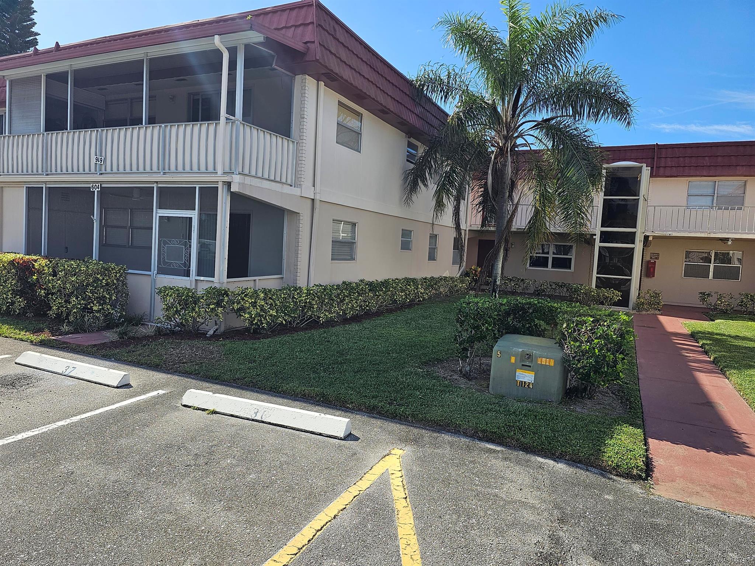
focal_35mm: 23
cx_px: 378
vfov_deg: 58.9
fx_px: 502
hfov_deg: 73.9
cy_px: 283
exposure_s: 1/1055
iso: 20
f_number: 1.7
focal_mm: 6.3
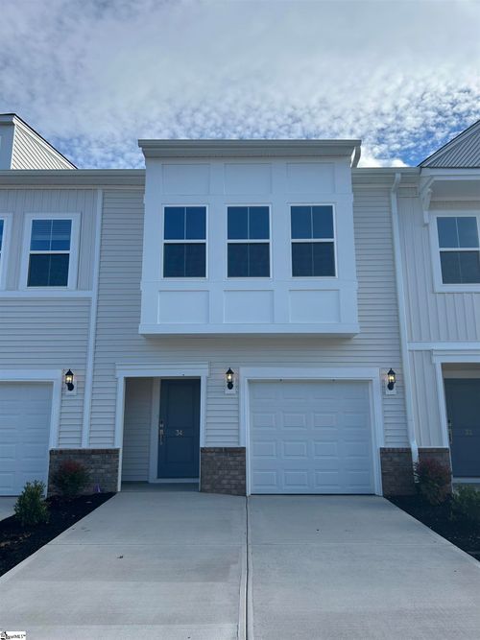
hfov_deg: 53.0
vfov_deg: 67.3
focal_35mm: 26
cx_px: 240
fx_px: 481
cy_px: 320
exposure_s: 1/2695
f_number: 1.5
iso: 50
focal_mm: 5.7
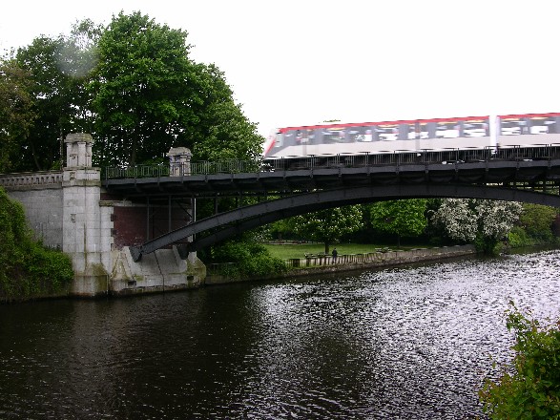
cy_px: 210
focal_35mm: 35
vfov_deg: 40.7
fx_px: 566
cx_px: 280
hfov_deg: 52.6
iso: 50
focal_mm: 8.9
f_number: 5.6
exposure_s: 1/56.2
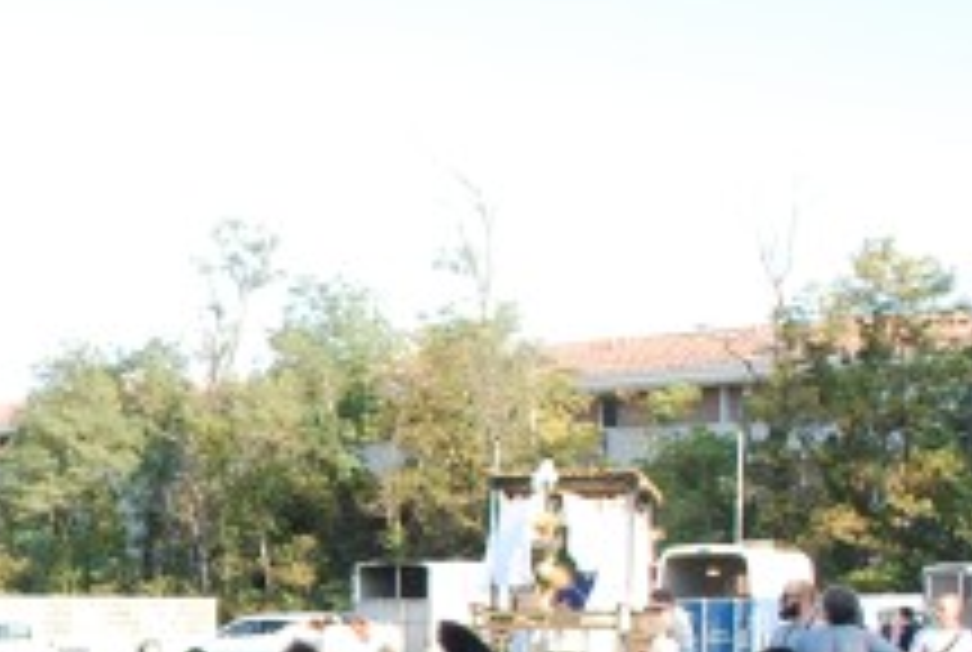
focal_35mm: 80
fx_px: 2164
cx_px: -252
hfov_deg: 22.8
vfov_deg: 16.6
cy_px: 713
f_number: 5.6
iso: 140
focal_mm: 18
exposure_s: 1/125
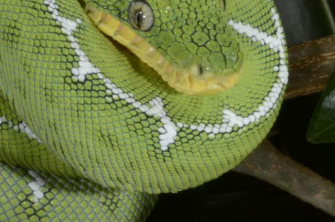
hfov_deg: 3.6
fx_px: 5386
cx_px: 60
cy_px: 32
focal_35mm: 580
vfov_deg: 2.4
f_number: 36
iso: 100
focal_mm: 105
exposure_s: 1/60
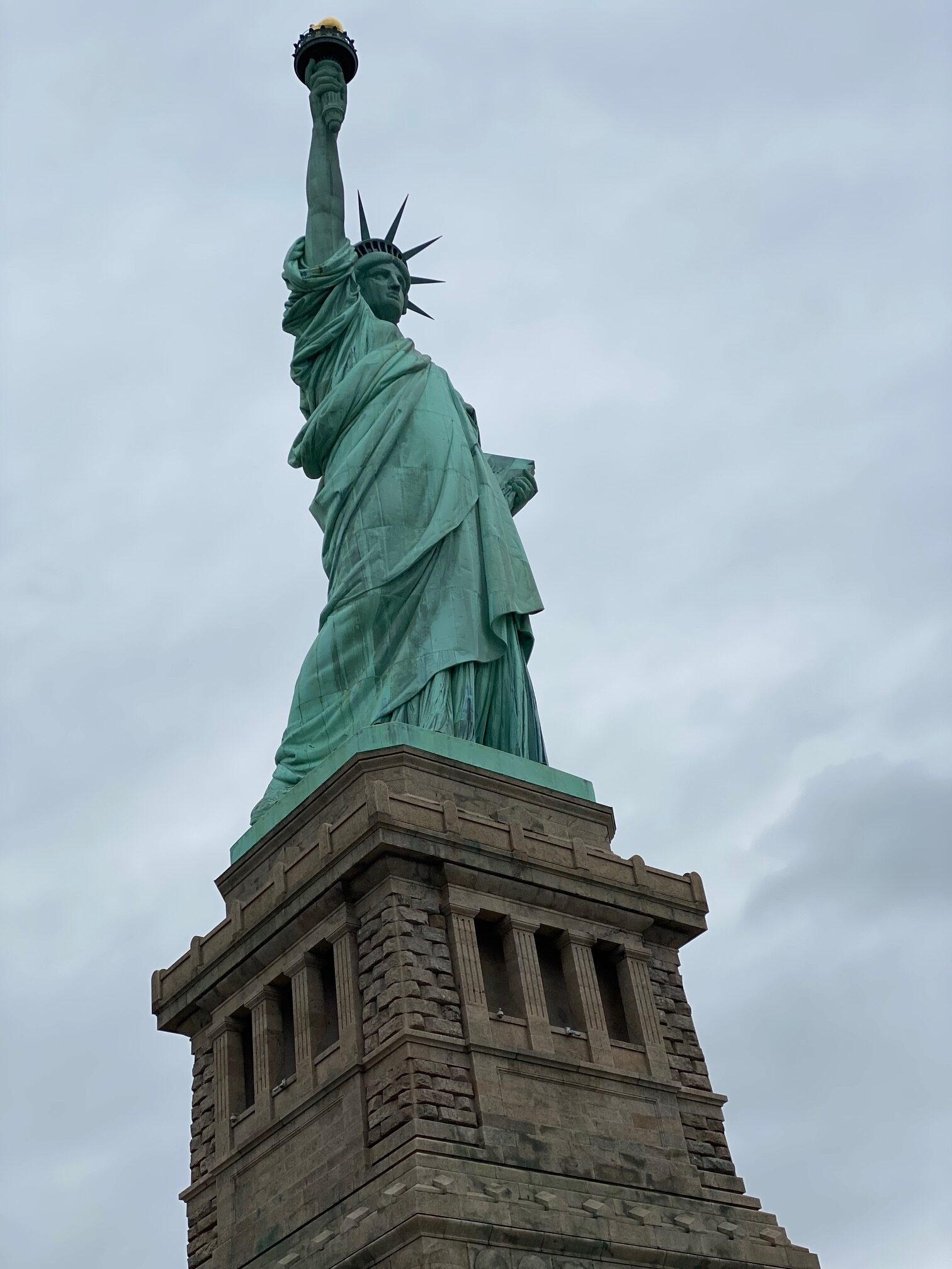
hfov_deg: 28.0
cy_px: 634
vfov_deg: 36.8
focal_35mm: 52
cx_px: 476
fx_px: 1907
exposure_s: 1/1916
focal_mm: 6
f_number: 2
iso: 20
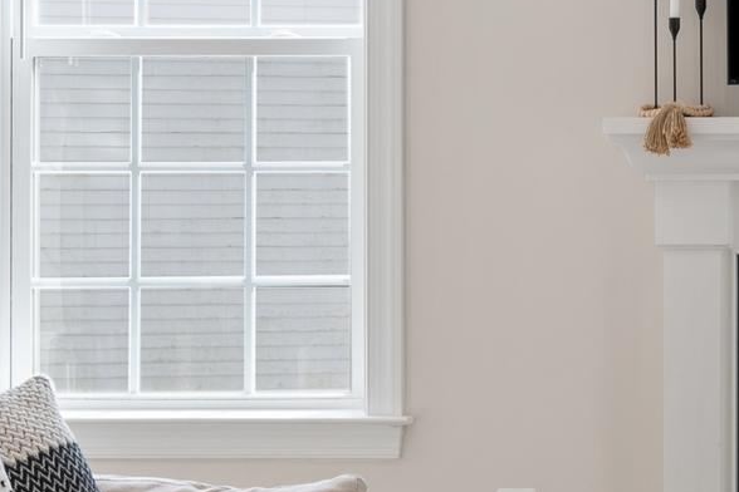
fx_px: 2361
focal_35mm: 115
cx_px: 995
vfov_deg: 11.9
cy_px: 121
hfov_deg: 16.7
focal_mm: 33
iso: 250
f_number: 8
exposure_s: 1/15
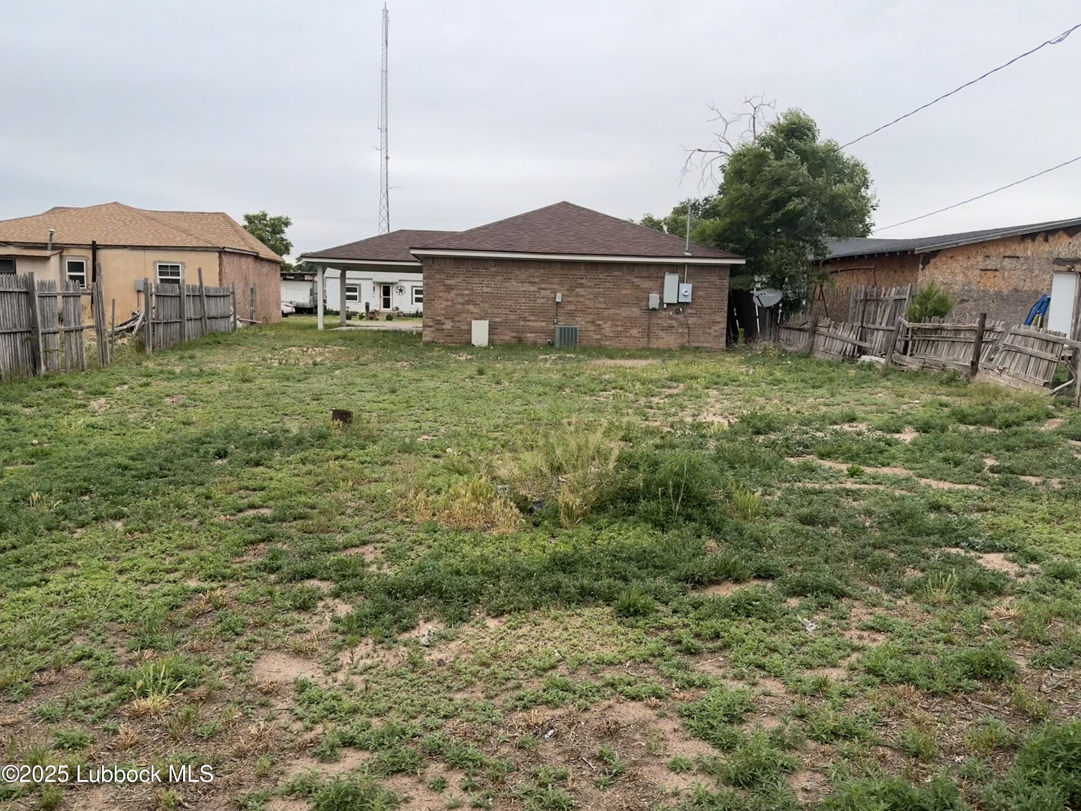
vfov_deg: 56.8
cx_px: 540
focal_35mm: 24
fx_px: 749
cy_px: 406
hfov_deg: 71.6
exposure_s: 1/2445
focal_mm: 6.76
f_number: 1.78
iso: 80
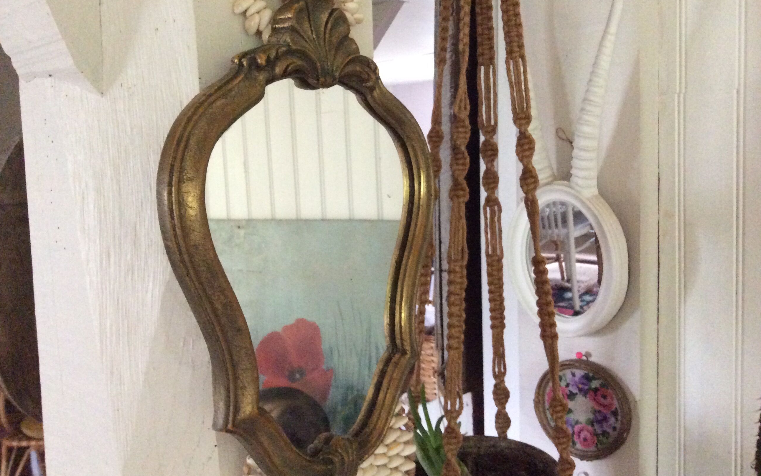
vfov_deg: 37.3
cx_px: 380
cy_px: 226
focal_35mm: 34
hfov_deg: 56.7
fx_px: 705
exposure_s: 1/17
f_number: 2.4
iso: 400
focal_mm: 3.3
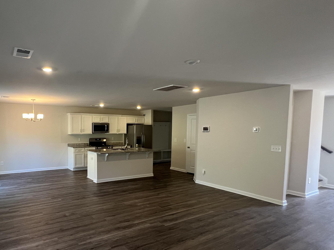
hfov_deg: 78.0
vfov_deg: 65.6
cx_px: 101
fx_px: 193
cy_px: 146
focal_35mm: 20
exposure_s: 1/120
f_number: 1.8
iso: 200
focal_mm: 1.57
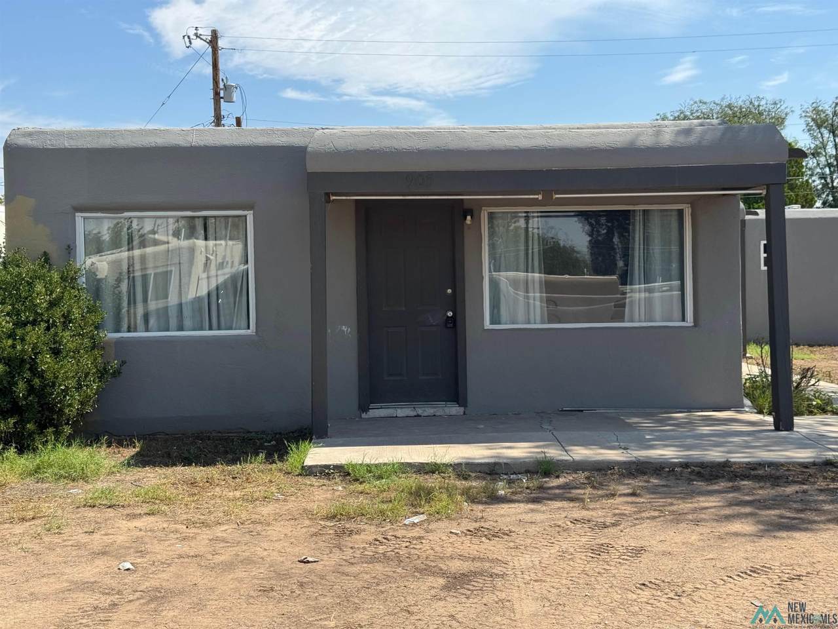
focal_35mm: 48
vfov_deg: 30.3
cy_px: 314
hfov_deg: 39.7
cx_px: 419
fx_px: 1162
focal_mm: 6.76
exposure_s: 1/3425
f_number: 1.78
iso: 64
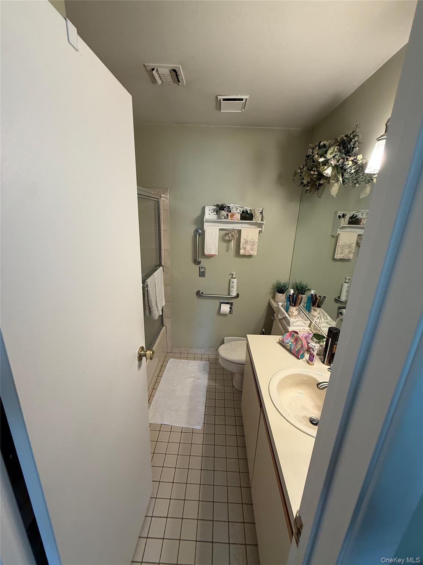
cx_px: 212
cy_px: 282
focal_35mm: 14
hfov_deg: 85.7
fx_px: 228
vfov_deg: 102.1
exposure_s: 1/60
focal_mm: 2.22
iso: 200
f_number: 2.2
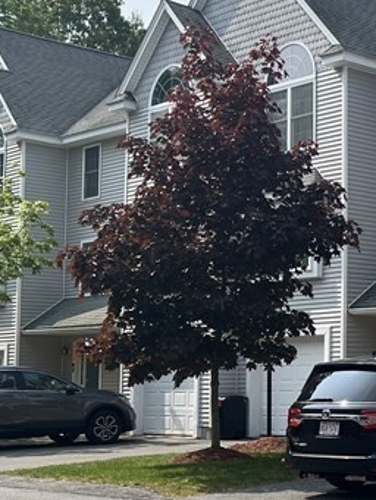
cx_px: 608
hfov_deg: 16.7
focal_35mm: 78
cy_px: 276
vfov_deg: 25.0
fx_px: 1129
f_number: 1.5
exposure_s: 1/3968
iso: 50
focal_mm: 5.7
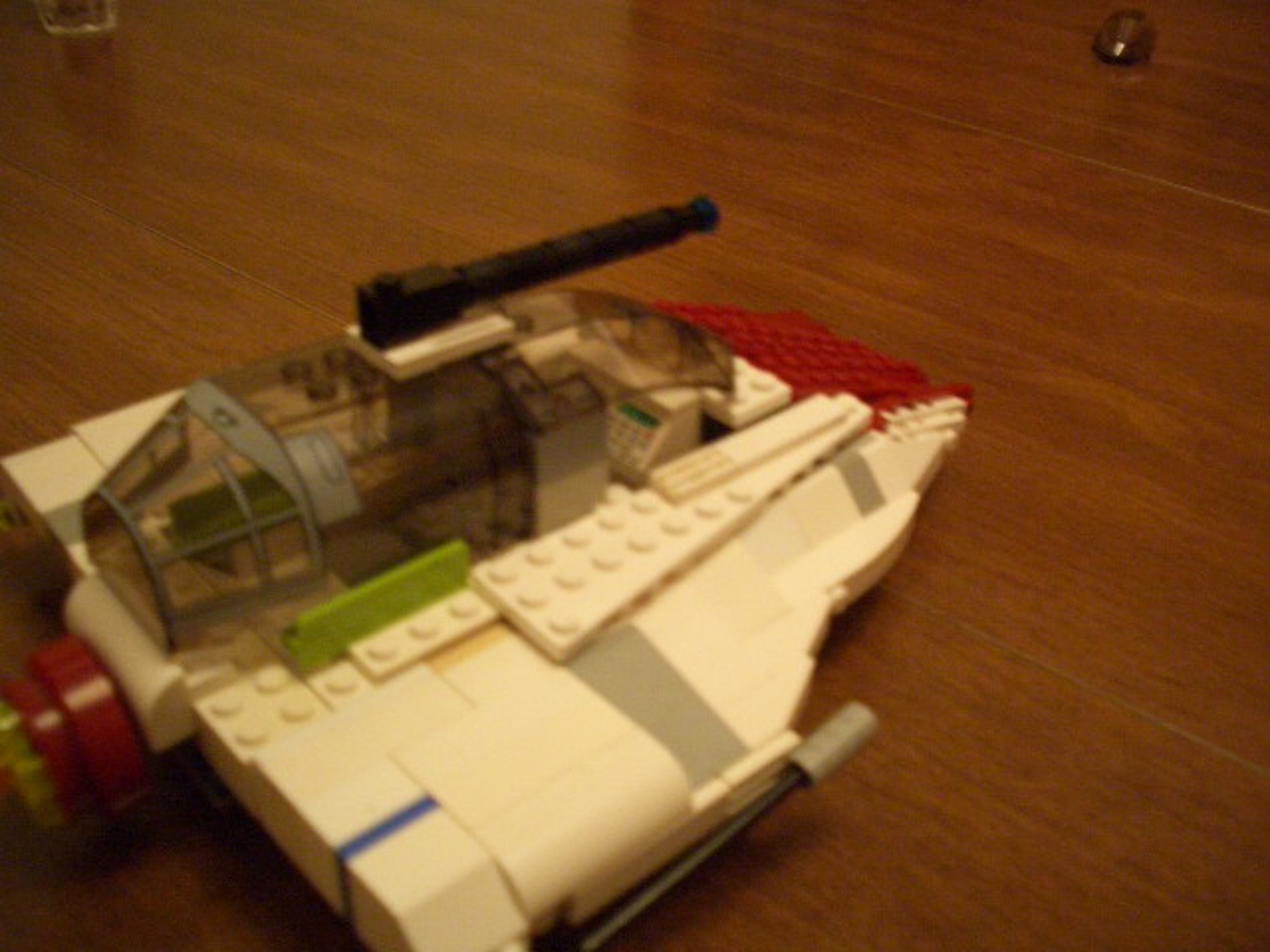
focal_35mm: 35
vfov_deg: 40.7
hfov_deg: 52.6
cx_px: 635
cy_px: 476
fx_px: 1284
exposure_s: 1/10
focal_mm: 5.8
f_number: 2.6
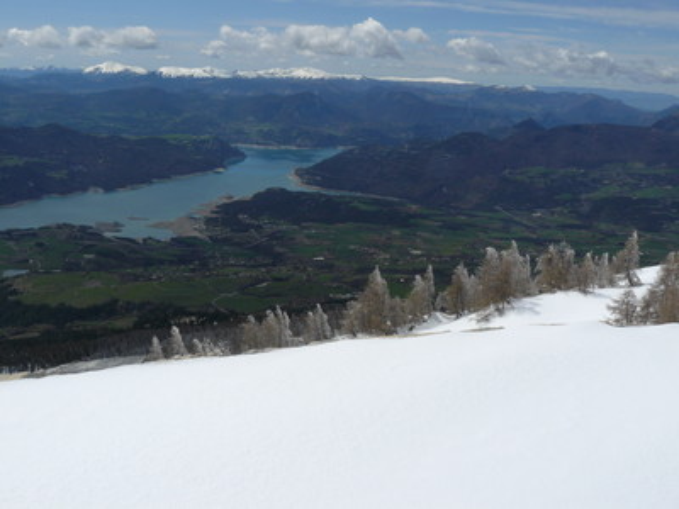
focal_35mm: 36
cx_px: 340
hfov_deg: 51.4
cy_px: 254
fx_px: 706
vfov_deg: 39.7
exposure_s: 1/640
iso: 100
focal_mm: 6
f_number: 8
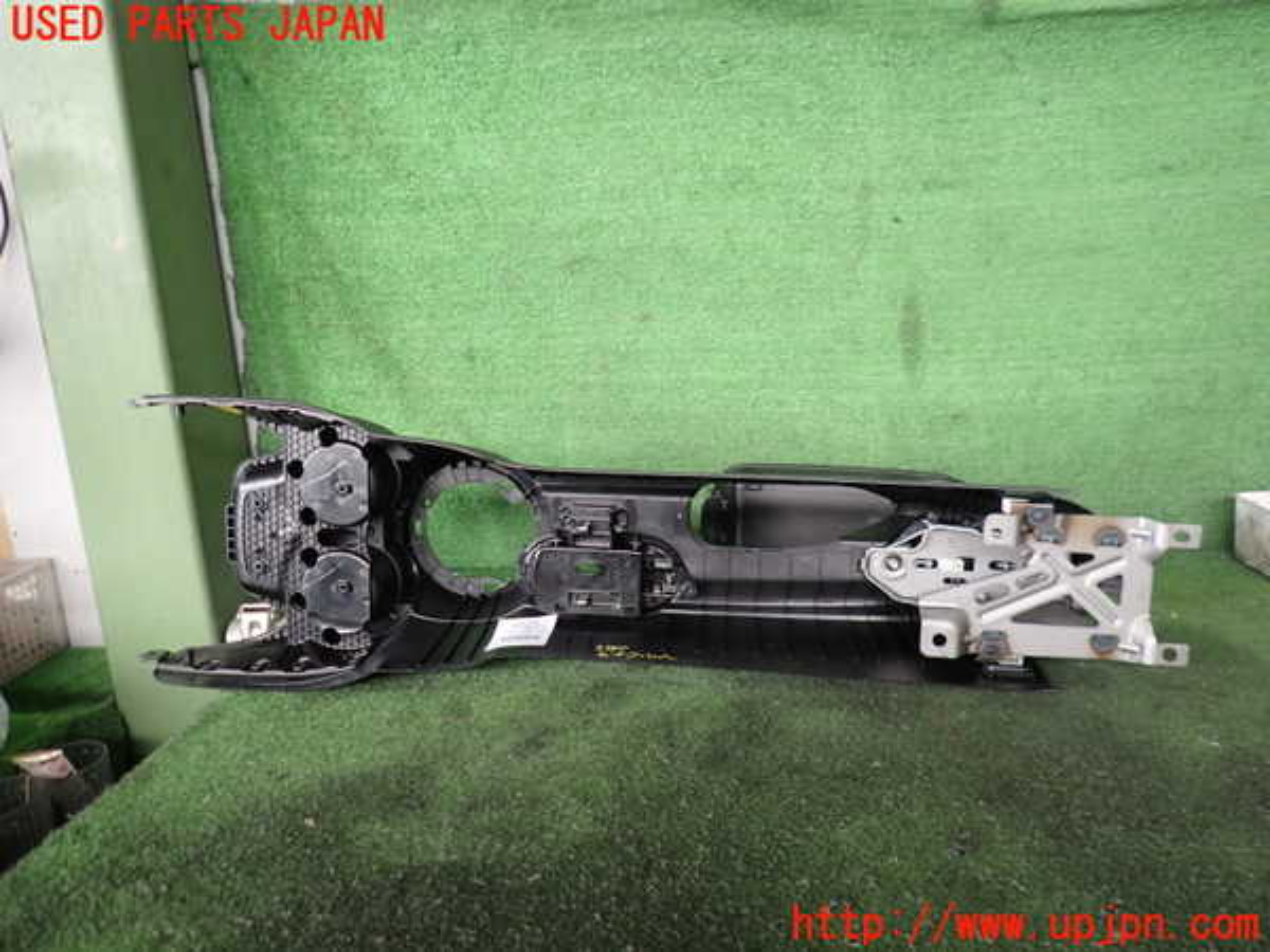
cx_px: 635
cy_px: 476
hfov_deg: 69.4
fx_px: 917
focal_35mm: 25
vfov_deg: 54.9
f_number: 2
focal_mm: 4.5
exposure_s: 1/50
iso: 200
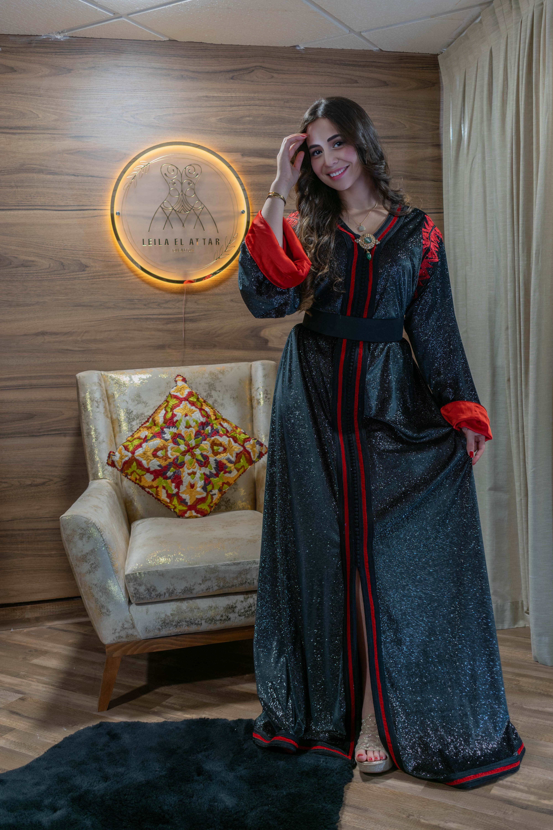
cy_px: 415
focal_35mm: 36
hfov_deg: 36.9
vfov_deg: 53.1
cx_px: 276
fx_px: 829
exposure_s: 1/8
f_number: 3.8
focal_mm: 24
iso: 100
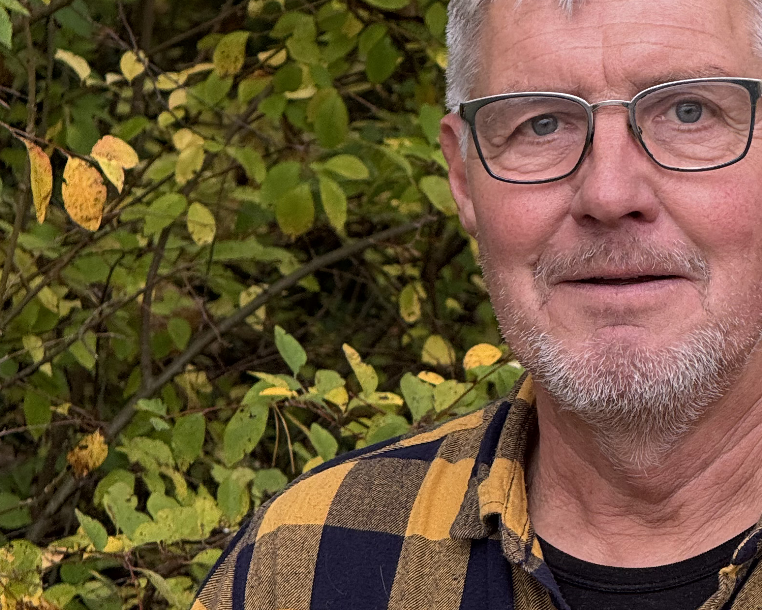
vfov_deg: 5.2
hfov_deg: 6.4
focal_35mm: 300
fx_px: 6765
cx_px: 634
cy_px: 395
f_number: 2.8
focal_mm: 15.66
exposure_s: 1/99
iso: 64
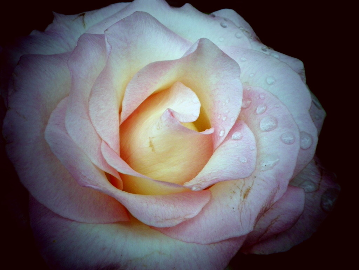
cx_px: 180
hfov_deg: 52.6
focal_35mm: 35
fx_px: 363
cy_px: 135
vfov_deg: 40.7
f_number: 3.9
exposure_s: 1/160
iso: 160
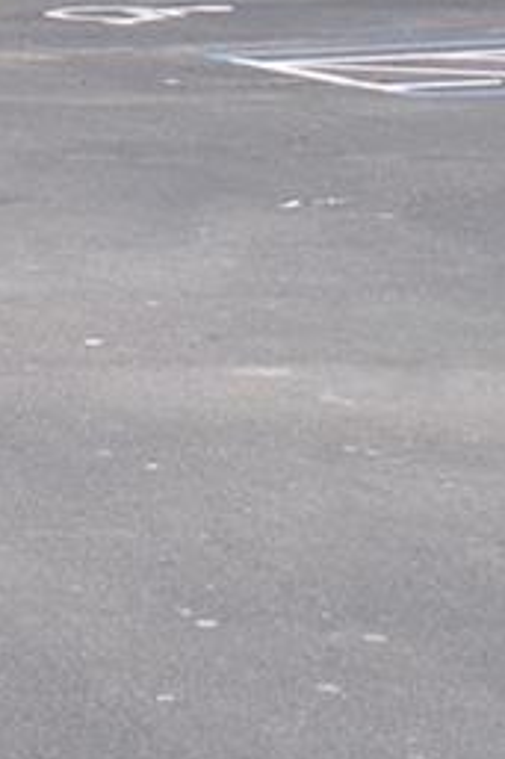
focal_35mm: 187
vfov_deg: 10.2
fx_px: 3940
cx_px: -292
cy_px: -724
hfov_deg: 7.2
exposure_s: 1/250
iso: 100
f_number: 7.1
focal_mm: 20
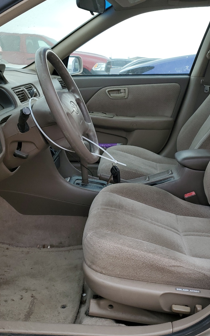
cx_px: 114
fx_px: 339
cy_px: 167
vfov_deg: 52.7
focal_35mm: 37
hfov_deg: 34.4
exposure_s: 1/278
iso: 50
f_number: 1.5
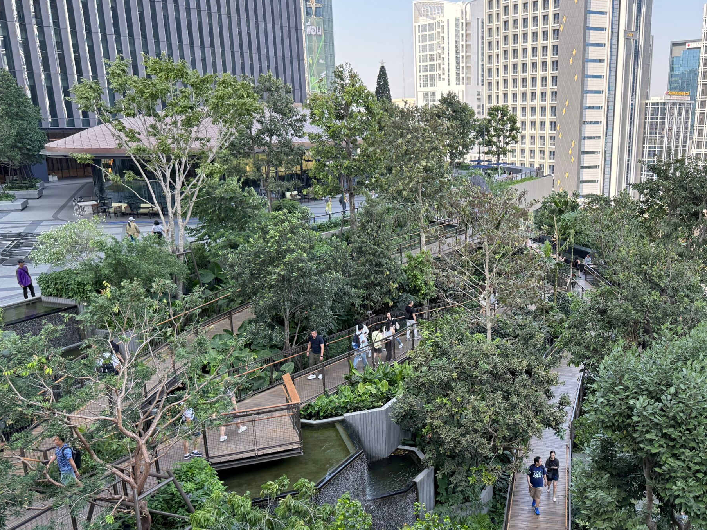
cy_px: 321
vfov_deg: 41.6
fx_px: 694
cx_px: 486
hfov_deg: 52.6
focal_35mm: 34
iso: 100
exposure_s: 1/822
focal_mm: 6.76
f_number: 1.78
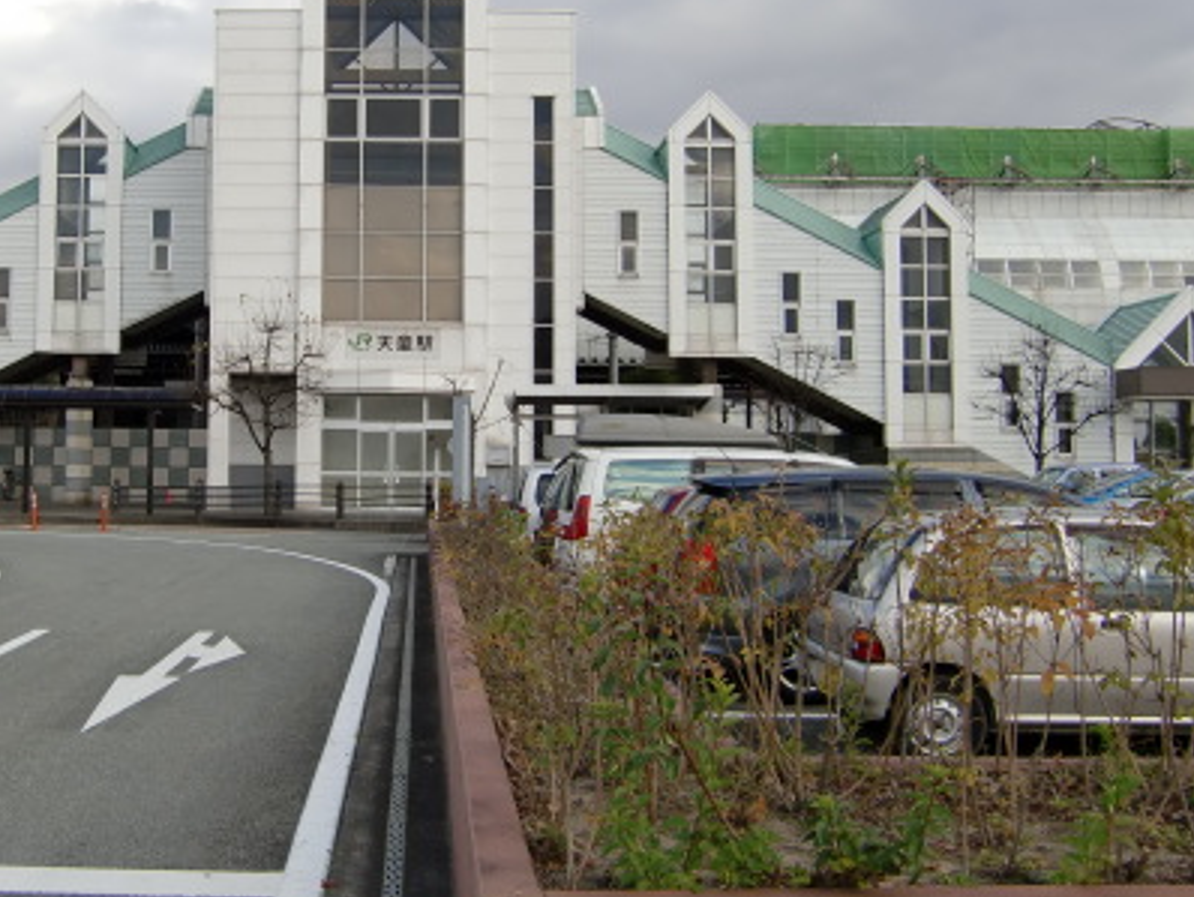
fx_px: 1553
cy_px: 414
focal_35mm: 45
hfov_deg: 41.4
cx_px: 381
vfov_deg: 32.2
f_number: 2.6
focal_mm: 4.9
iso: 64
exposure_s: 1/640
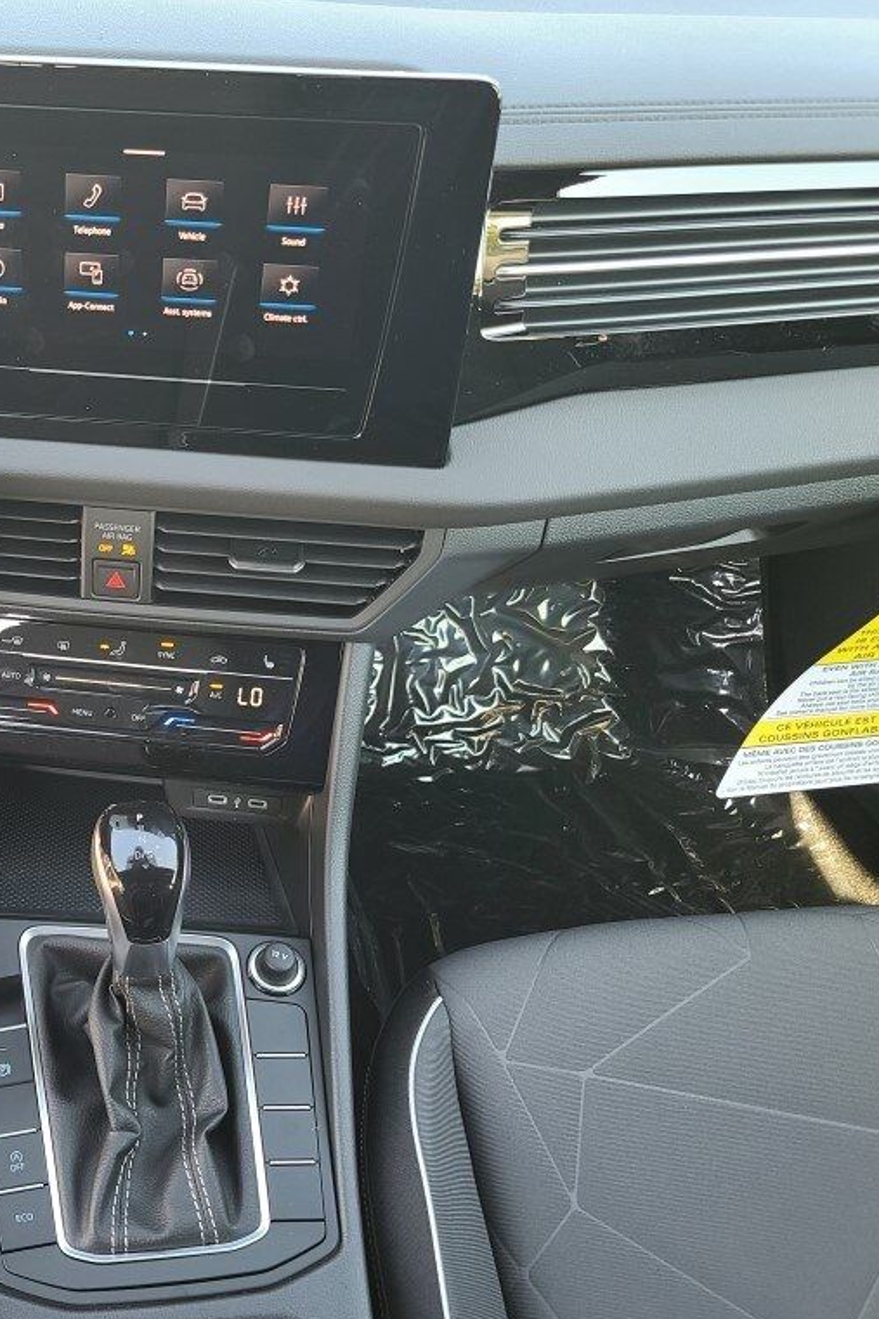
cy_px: 662
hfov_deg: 35.2
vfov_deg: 54.4
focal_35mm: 35
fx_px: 1282
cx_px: 59
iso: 100
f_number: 1.8
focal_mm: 7
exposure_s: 1/60
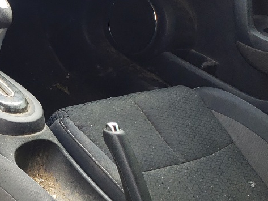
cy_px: 104
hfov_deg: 19.7
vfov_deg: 16.8
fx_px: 681
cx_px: -116
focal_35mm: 88
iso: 50
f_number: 1.5
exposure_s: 1/141
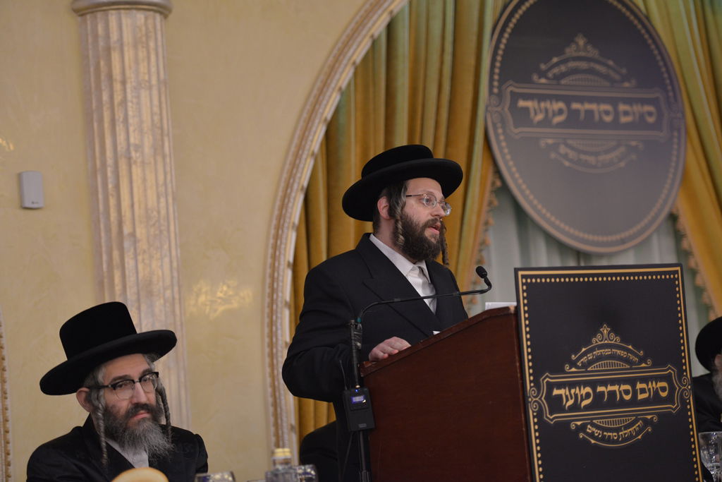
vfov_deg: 13.0
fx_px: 2106
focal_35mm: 105
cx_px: 361
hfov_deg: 19.5
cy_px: 241
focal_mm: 105
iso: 2000
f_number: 2.8
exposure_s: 1/100
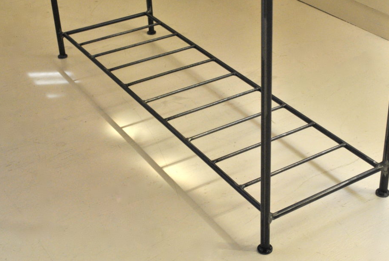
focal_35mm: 54
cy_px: 118
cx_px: 218
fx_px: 584
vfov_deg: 25.1
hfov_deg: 36.8
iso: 800
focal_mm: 32
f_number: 8
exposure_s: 1/250
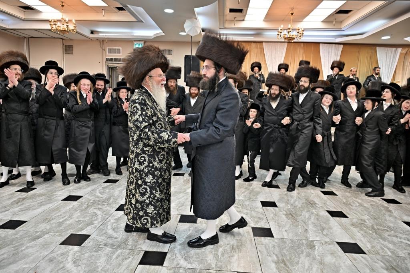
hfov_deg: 73.7
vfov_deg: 53.1
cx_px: 205
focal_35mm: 24
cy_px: 136
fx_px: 273
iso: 640
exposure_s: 1/160
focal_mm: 24
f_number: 4
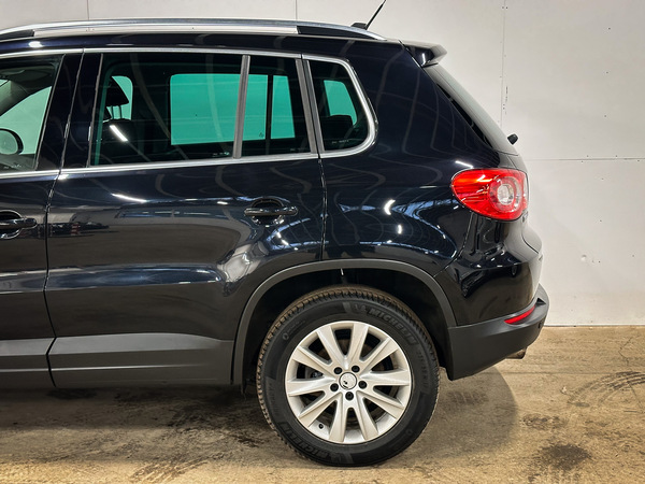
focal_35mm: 48
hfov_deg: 39.7
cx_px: 322
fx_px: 894
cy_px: 242
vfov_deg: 30.3
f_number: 1.8
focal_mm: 6.86
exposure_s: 1/35
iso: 400
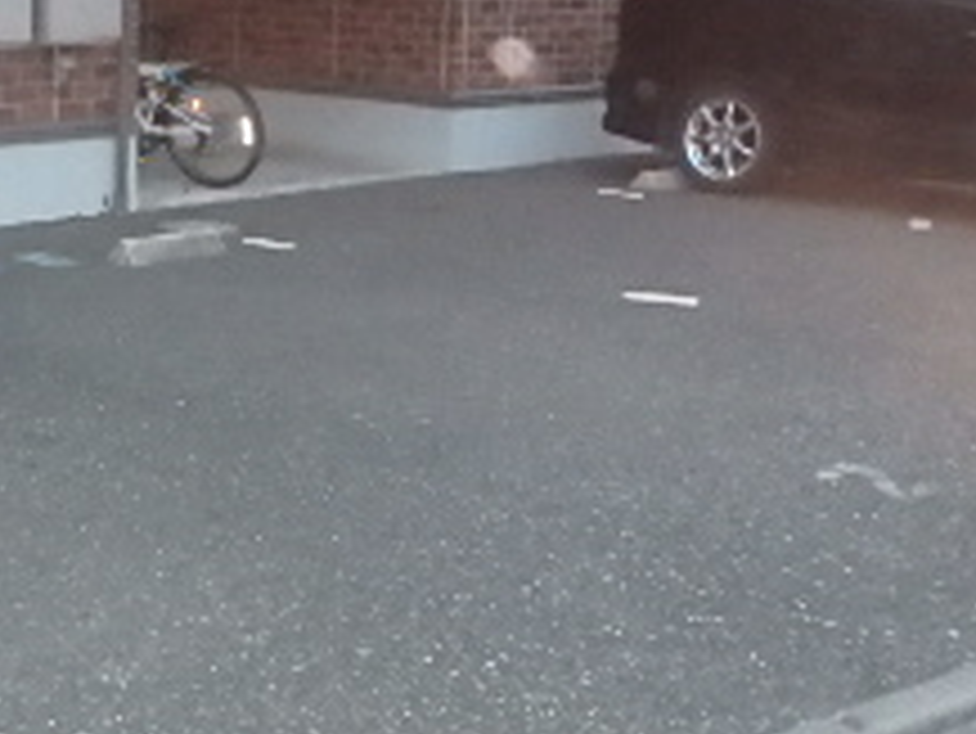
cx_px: 67
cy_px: 275
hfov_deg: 29.7
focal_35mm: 62
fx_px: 1749
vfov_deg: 23.6
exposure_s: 1/30
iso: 1600
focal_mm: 3.7
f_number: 3.5
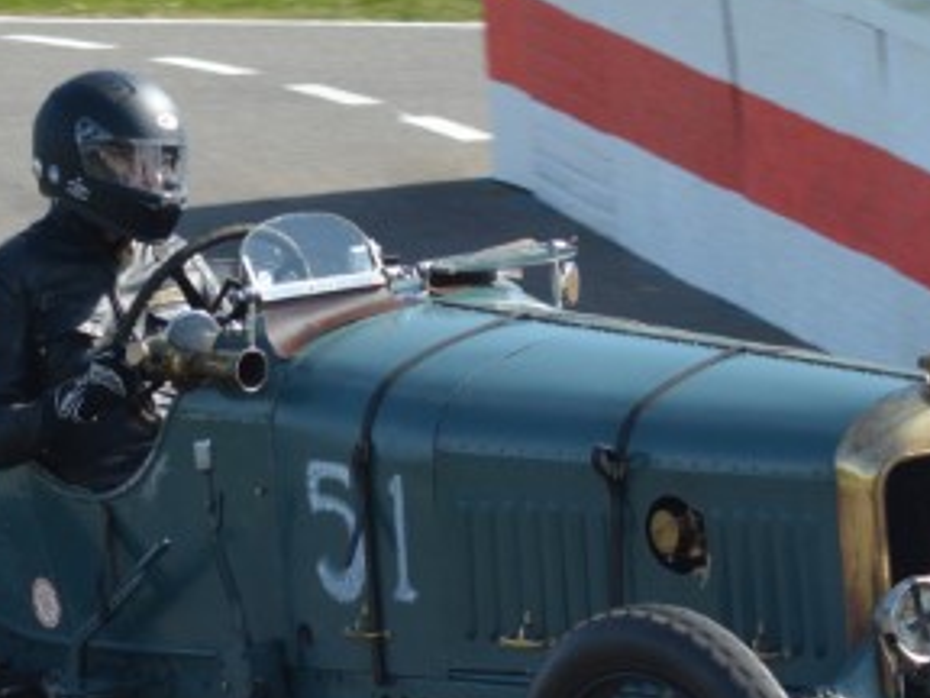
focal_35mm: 407
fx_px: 10935
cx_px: 520
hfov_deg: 4.9
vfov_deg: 3.7
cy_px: 661
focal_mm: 116
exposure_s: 1/500
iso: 400
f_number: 9
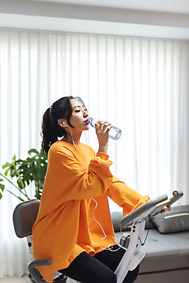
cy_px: 142
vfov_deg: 39.6
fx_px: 393
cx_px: 94
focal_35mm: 50
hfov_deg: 27.0
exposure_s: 1/320
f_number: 1.6
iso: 500
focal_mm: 50
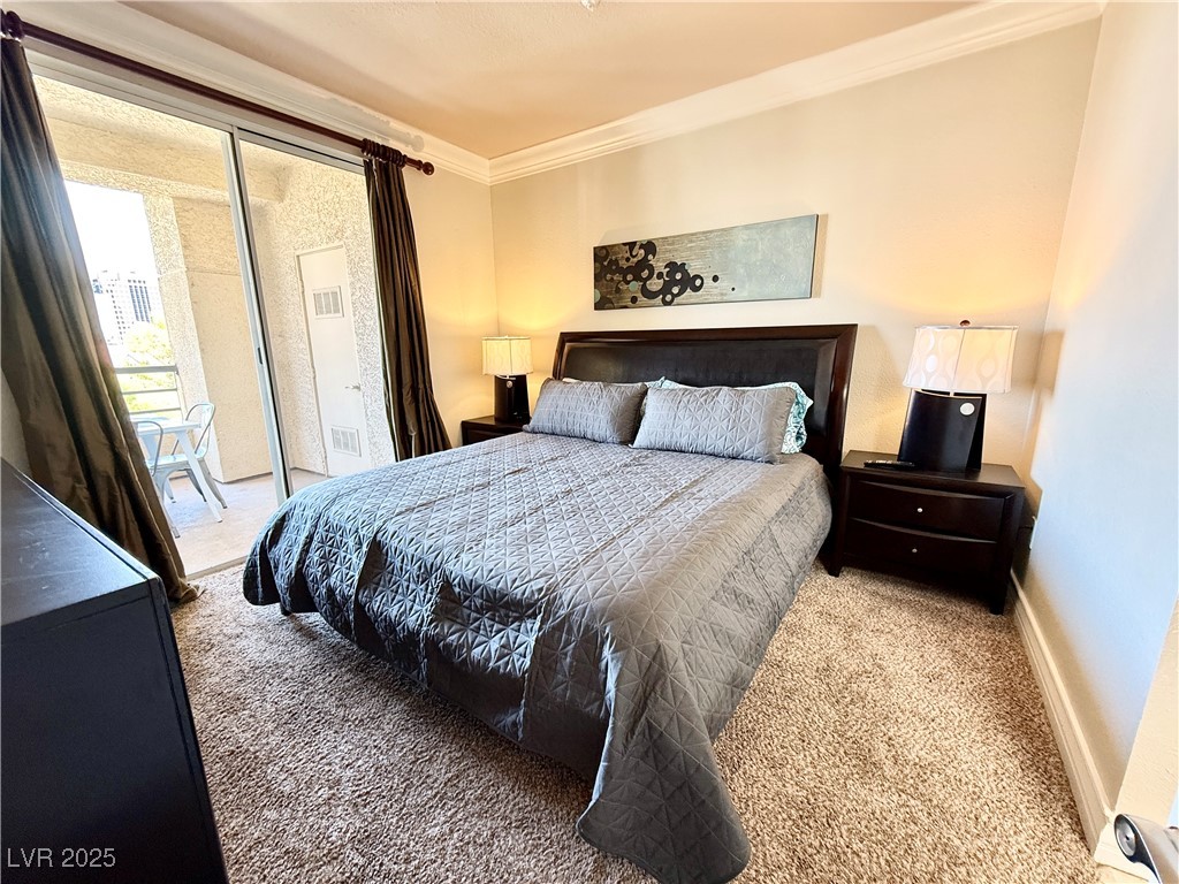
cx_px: 590
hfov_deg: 102.1
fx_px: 477
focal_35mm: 14
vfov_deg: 85.7
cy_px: 442
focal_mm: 2.22
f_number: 2.2
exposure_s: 1/60
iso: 200
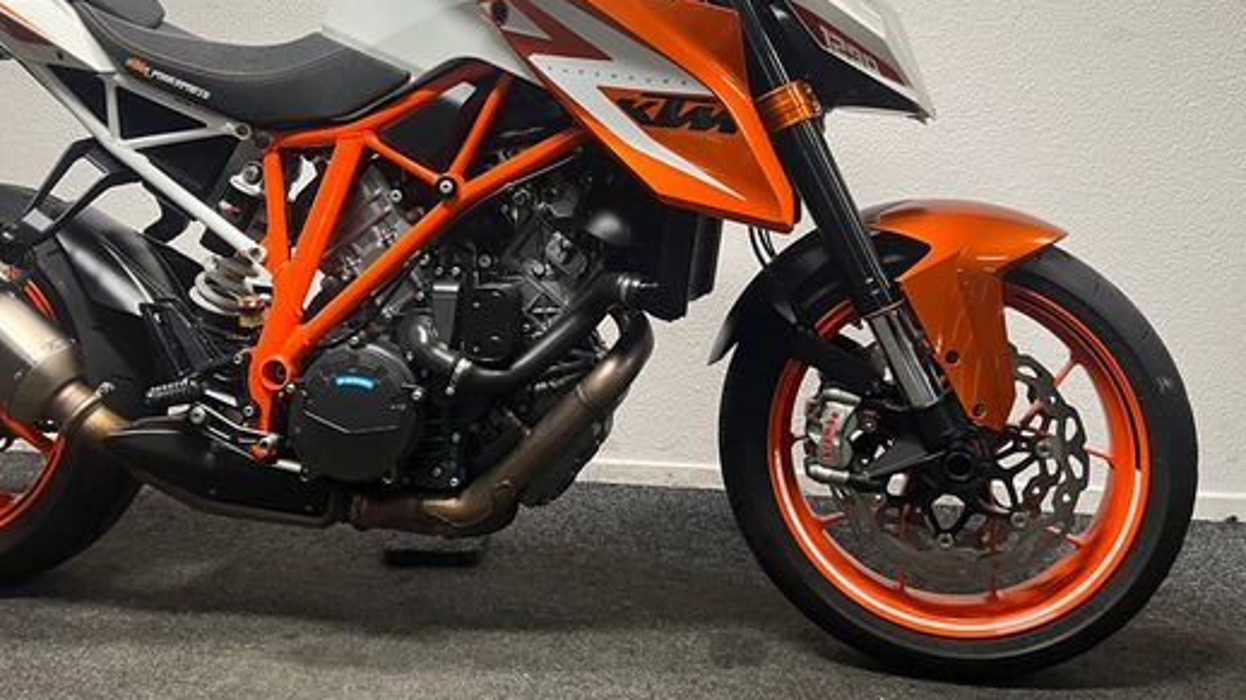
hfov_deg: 56.4
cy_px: 147
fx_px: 1156
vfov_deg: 32.8
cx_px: 534
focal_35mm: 35
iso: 160
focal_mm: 5.1
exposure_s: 1/50
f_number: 1.6
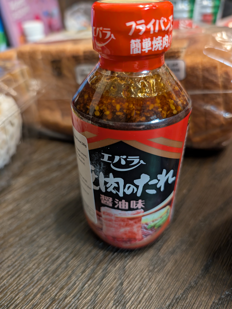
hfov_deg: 56.9
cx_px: 116
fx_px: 214
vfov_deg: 71.5
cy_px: 154
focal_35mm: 24
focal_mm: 6.9
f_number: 1.68
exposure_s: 1/120
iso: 760
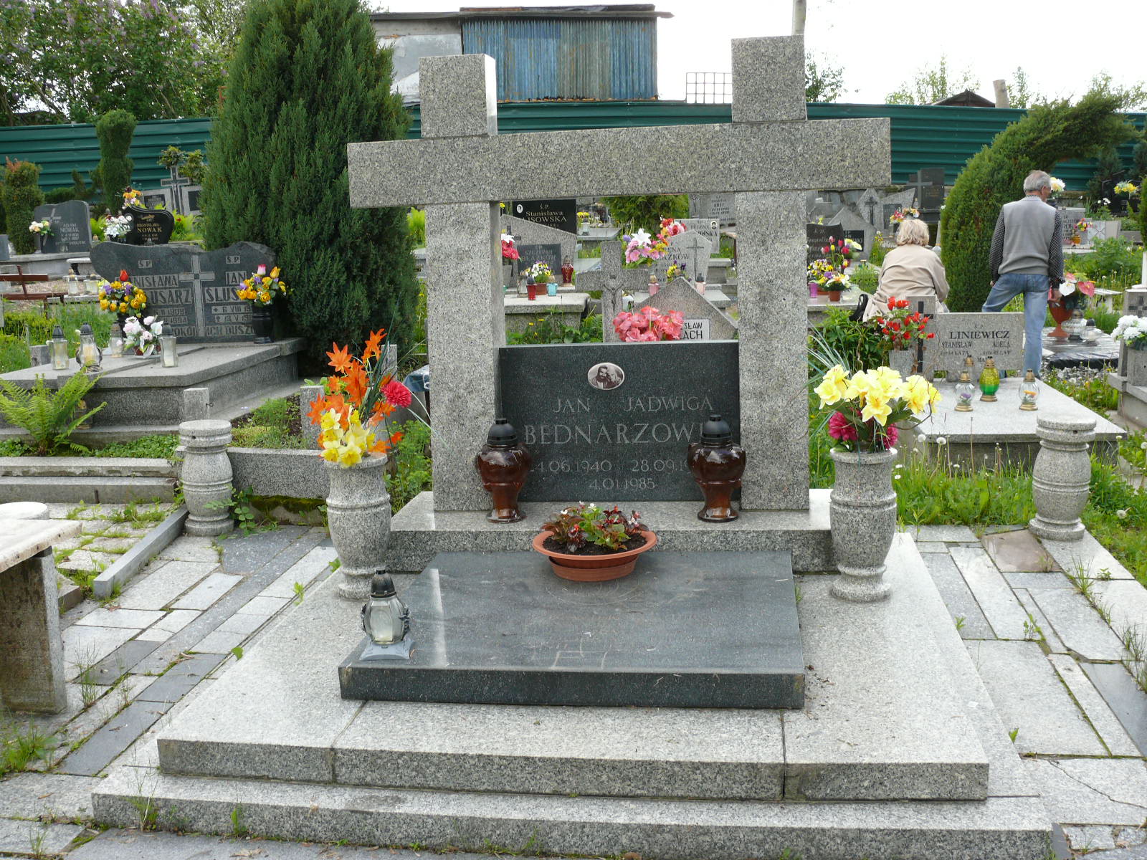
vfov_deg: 40.7
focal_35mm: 35
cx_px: 574
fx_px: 1160
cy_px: 430
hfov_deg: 52.6
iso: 100
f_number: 4
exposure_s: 1/160
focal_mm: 7.4
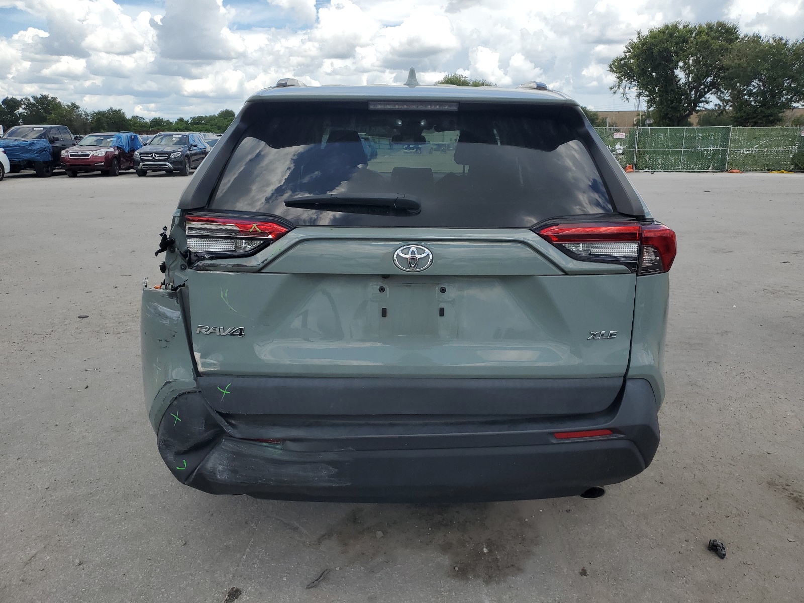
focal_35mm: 26
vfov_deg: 53.1
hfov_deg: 67.3
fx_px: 604
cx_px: 402
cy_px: 302
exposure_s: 1/3333
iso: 50
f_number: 1.5
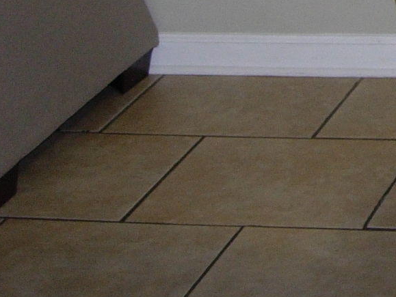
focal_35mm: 170
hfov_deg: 10.4
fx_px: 1946
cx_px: 856
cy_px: -217
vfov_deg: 8.4
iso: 79
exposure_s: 1/64
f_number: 2.8
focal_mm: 7.8
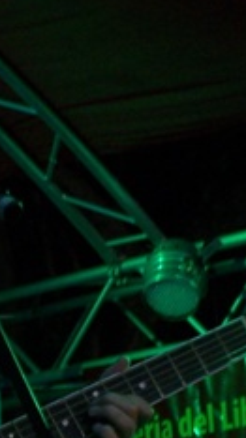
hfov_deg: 4.9
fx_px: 2842
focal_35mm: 245
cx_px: -120
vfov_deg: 8.8
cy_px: 340
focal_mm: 13.7
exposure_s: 1/8
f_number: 3.2
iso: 140
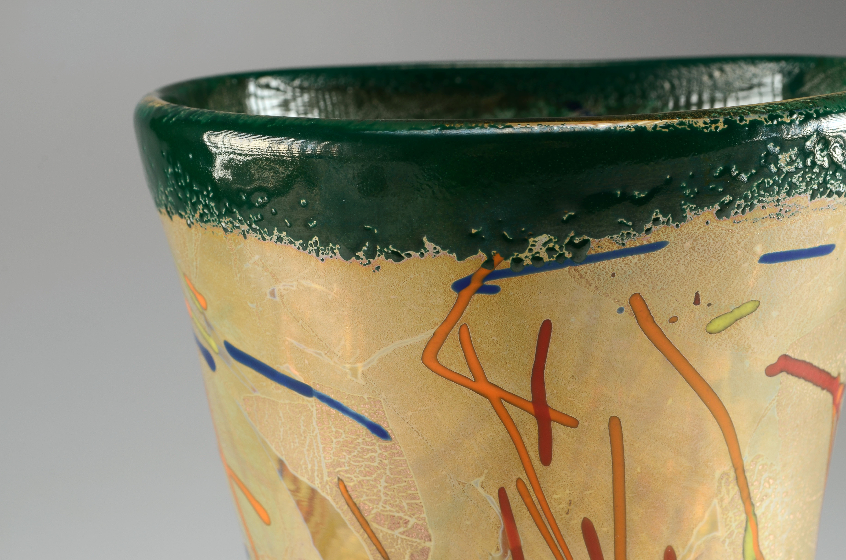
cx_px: 423
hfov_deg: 24.7
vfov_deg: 16.5
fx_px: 1935
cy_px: 280
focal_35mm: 82
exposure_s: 1/80
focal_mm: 55
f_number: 14
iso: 100
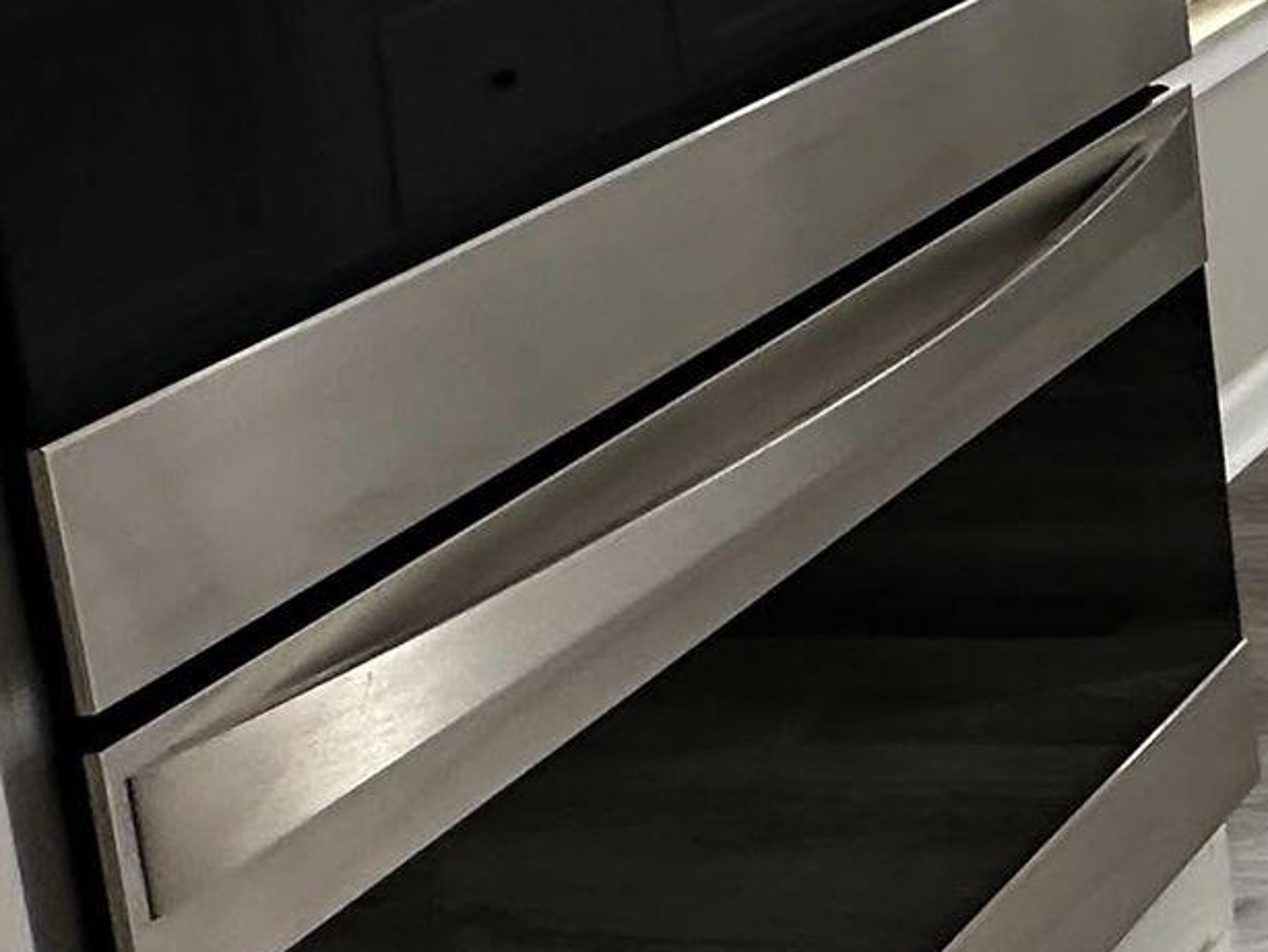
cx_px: 2654
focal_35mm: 70
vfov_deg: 19.0
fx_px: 2565
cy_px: -374
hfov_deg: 17.6
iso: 40
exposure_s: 1/144
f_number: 2.2
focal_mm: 2.22
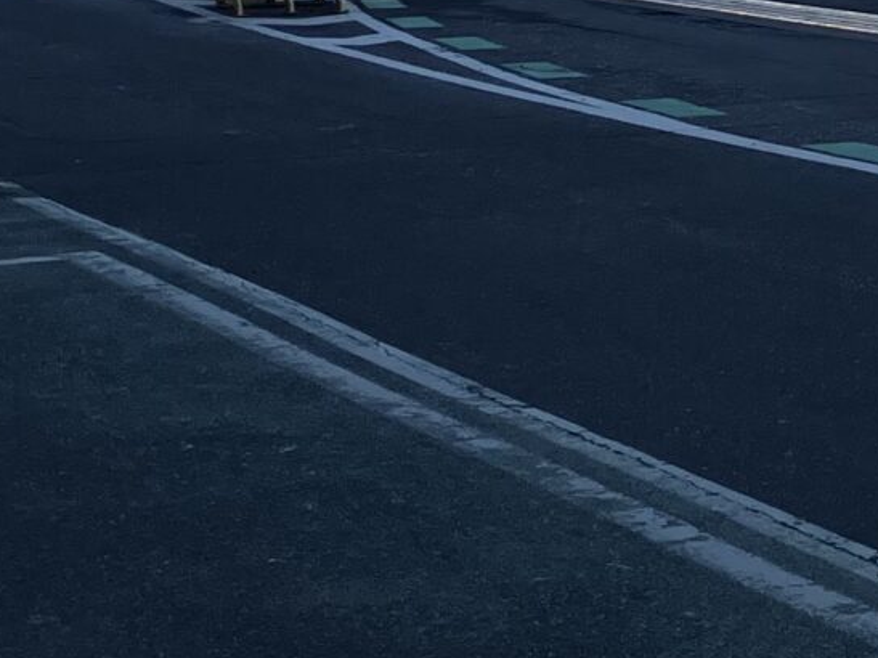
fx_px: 3322
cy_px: -613
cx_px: 1183
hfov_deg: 14.4
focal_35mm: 131
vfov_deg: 10.5
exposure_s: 1/991
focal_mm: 3.99
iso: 32
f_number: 1.8
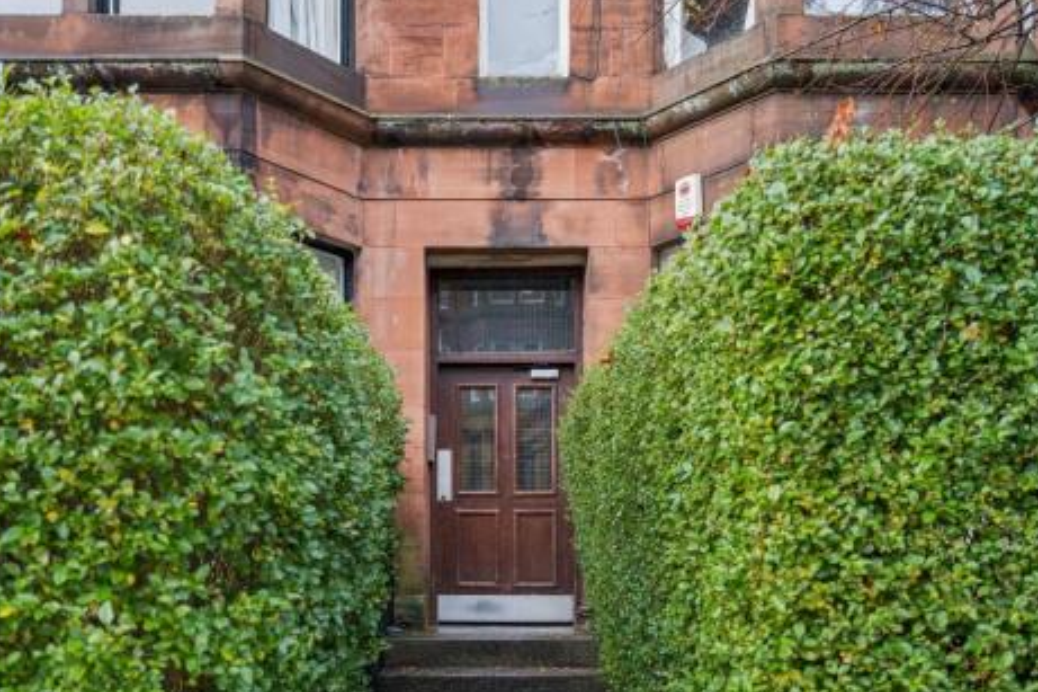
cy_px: 344
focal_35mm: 31
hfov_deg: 60.3
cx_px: 509
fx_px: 893
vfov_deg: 42.3
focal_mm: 30
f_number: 4.5
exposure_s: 1/13
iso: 250
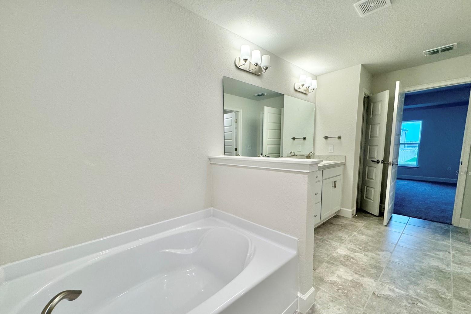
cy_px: 173
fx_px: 196
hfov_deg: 100.4
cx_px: 242
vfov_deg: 77.1
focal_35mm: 15
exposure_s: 1/120
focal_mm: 2.22
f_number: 2.2
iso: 200
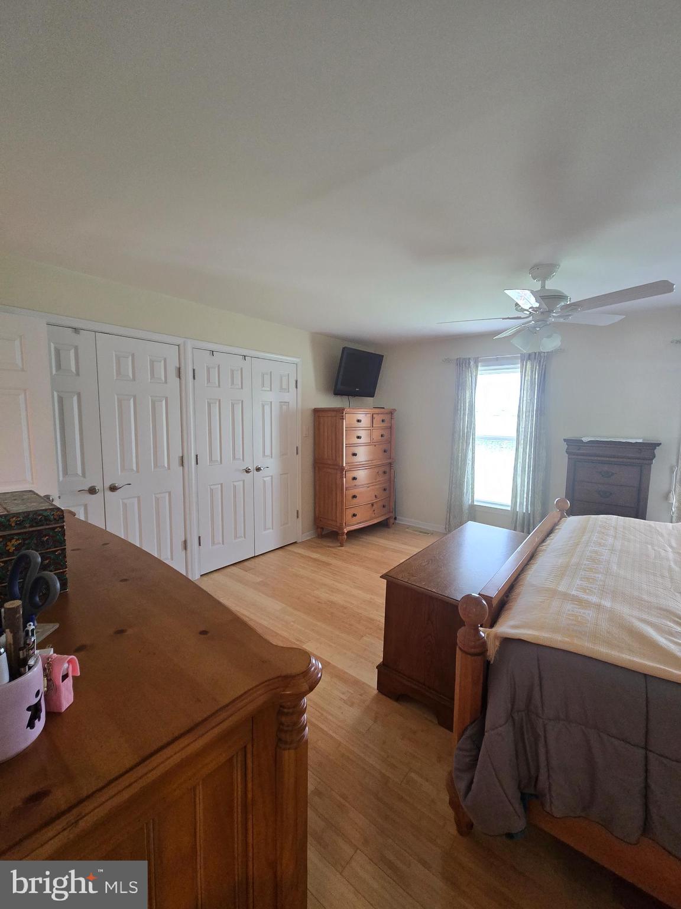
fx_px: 341
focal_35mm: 13
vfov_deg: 106.2
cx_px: 340
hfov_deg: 89.9
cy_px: 454
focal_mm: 2.2
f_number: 2.2
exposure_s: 1/60
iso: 200
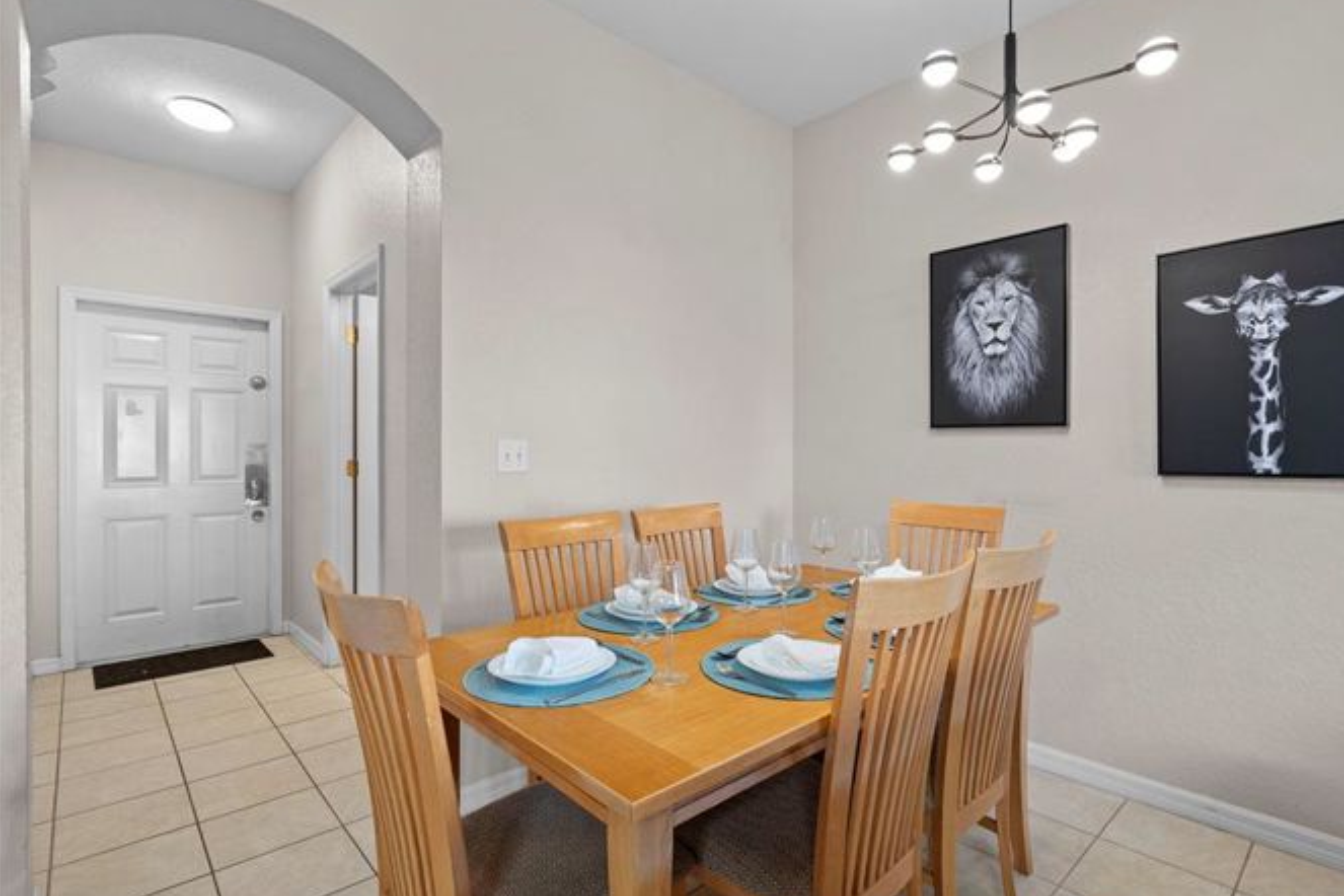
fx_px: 635
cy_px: 453
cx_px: 713
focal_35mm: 17
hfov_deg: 93.2
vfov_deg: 70.4
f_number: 7.1
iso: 320
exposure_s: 1
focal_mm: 16
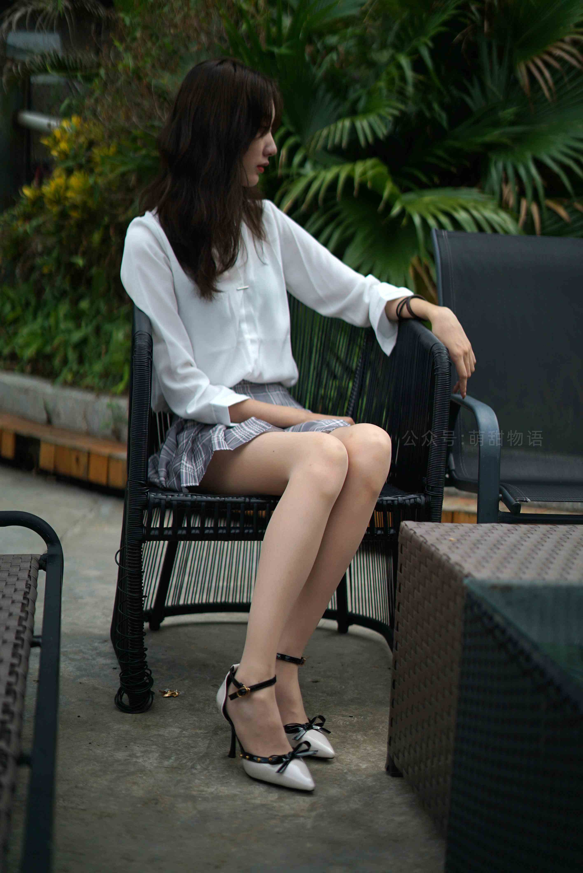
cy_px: 436
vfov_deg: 39.6
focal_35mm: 50
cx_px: 292
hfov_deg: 27.0
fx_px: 1213
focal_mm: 50
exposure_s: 1/8000
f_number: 1.8
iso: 200
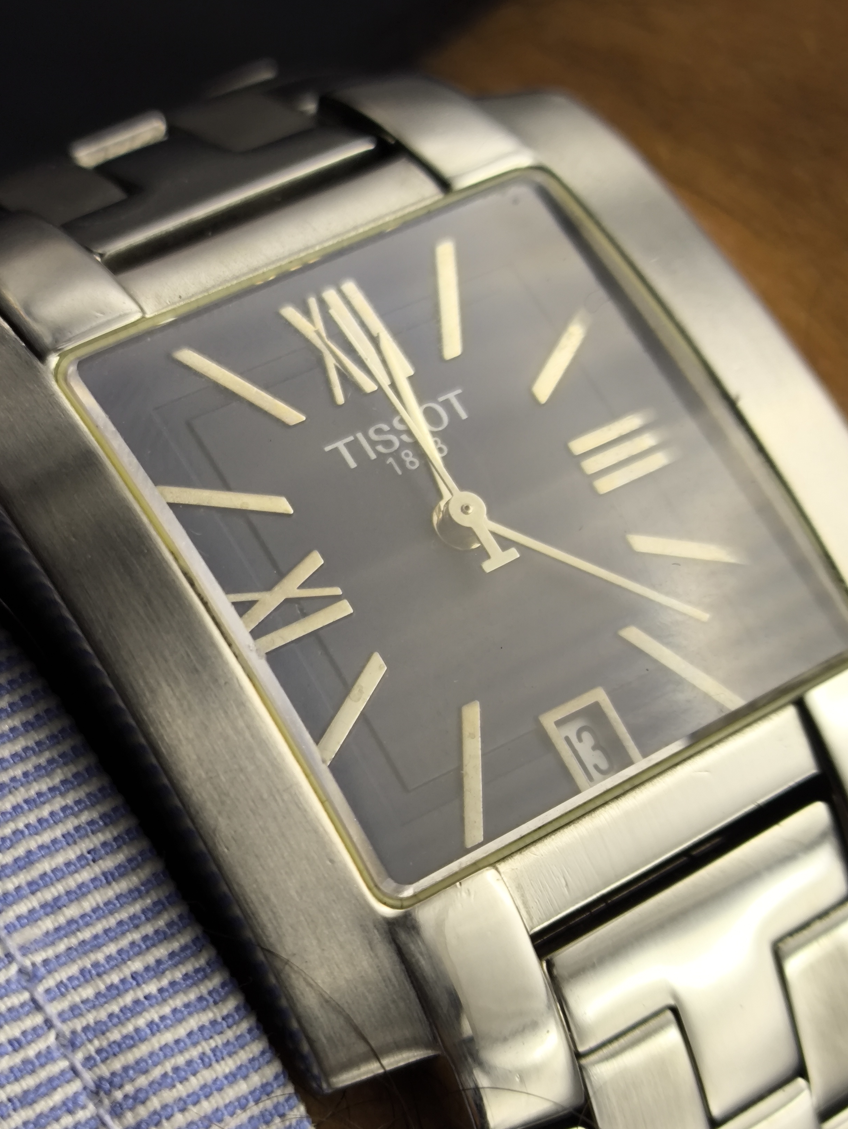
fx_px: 2317
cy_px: 638
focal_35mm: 71
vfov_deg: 27.4
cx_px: 366
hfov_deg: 20.7
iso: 100
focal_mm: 4.71
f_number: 1.7
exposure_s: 1/120
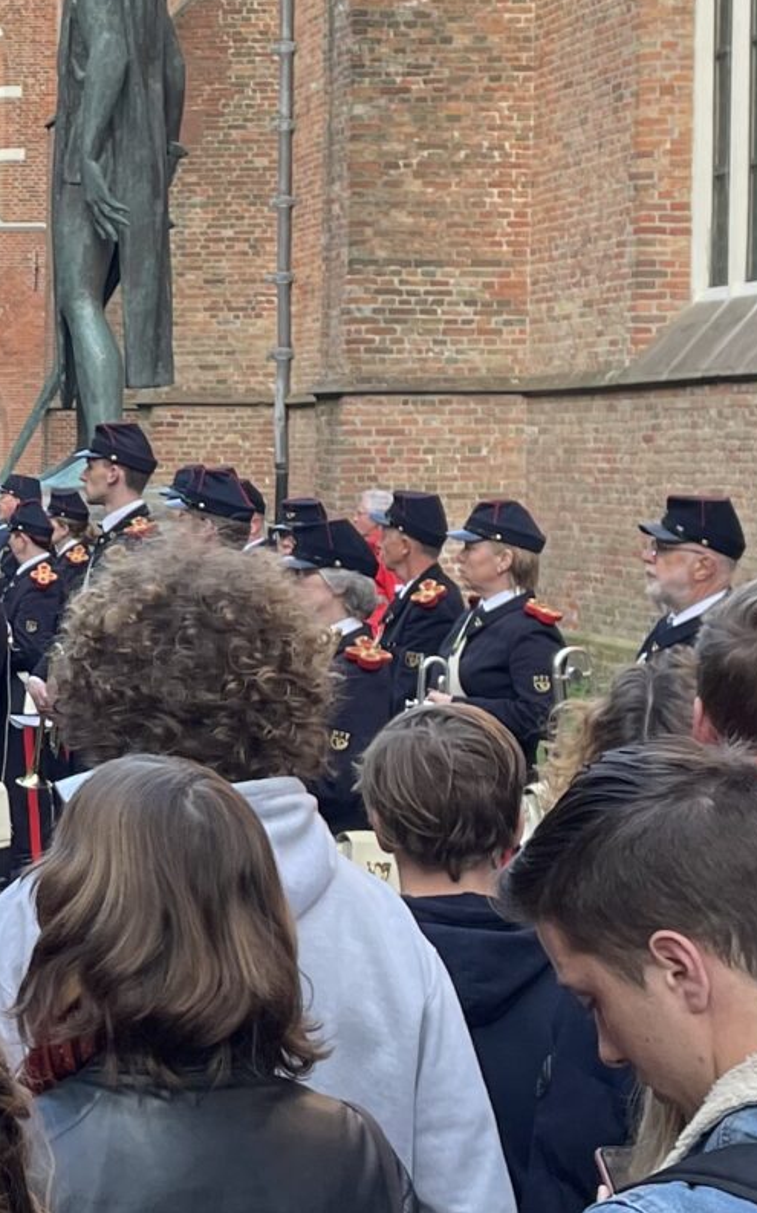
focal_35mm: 89
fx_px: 2940
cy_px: 580
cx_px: -249
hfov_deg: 14.0
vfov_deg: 23.3
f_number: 1.6
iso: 50
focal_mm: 4.2
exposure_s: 1/121
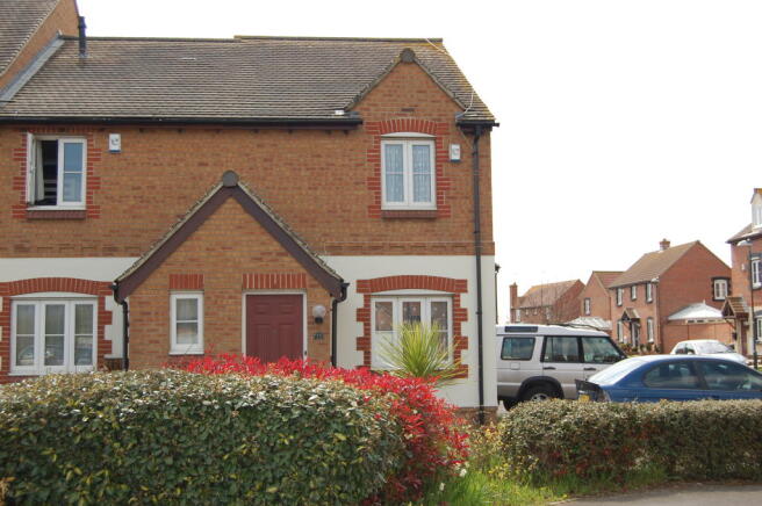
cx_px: 381
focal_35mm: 45
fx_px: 952
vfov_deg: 29.8
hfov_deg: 43.6
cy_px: 253
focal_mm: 30
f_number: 6.3
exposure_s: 1/500
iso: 200
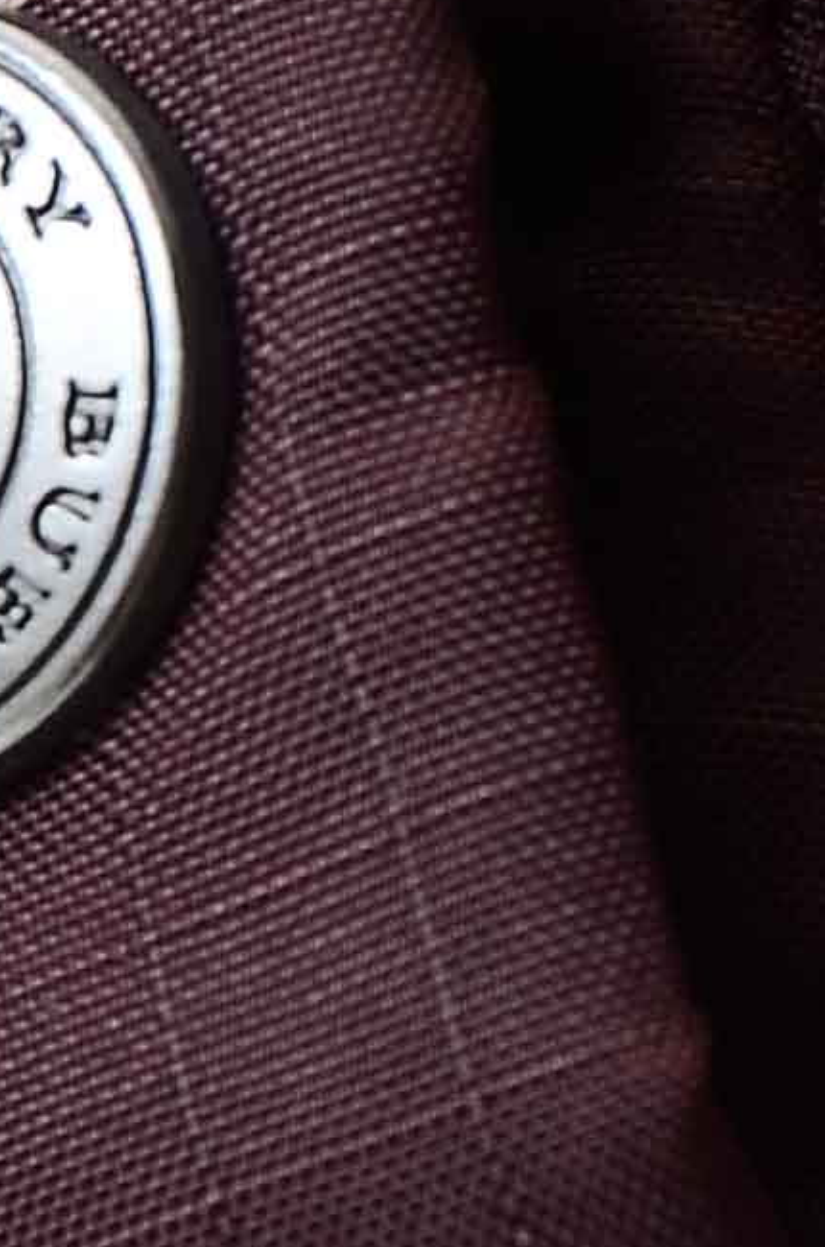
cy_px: 739
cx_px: -332
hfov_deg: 1.2
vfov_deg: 1.9
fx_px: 38531
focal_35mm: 1115
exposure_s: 1/60
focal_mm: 98
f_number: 6.3
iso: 160
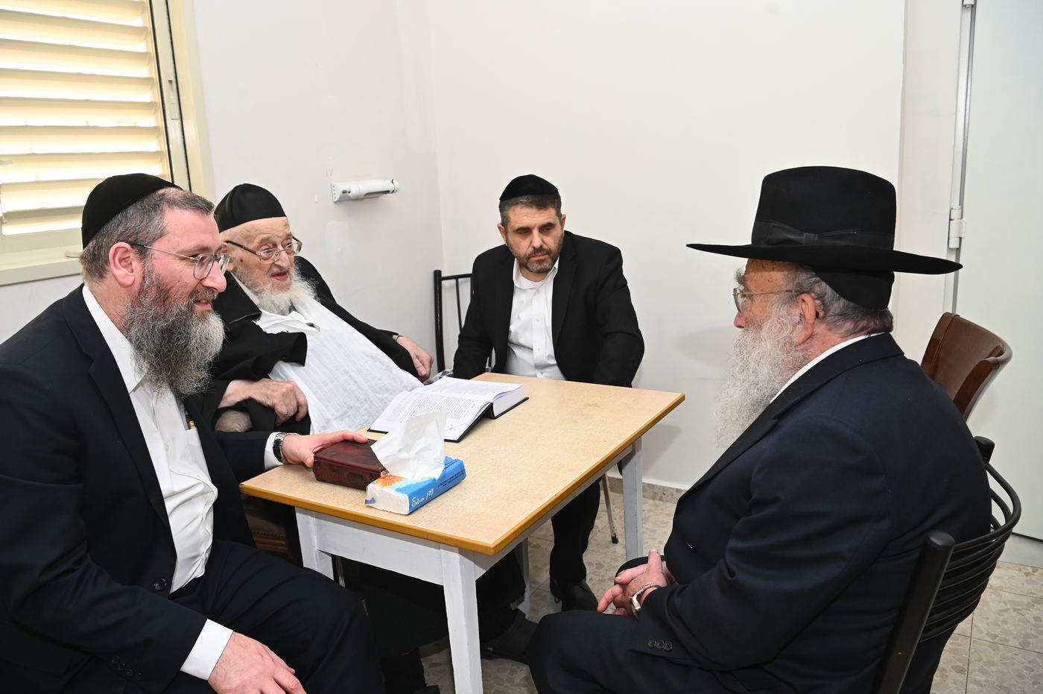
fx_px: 839
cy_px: 347
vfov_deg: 44.9
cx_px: 522
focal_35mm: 29
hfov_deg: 63.7
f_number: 6.3
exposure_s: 1/160
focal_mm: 29
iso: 1250
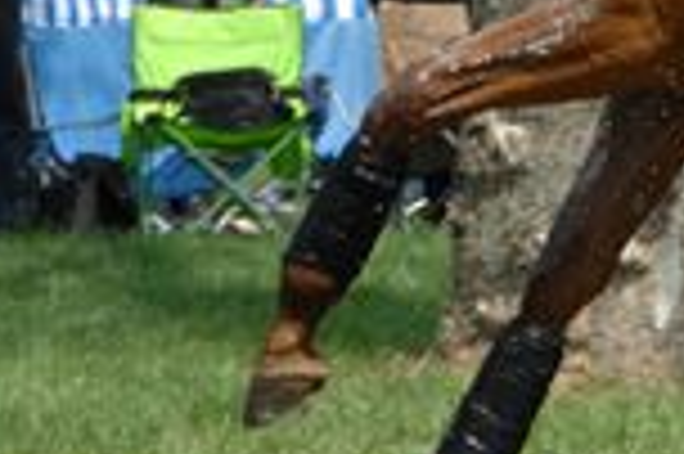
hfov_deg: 4.0
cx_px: 842
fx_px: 9812
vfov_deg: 2.6
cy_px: -465
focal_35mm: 517
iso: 500
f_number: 7.1
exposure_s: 1/1000
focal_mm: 82
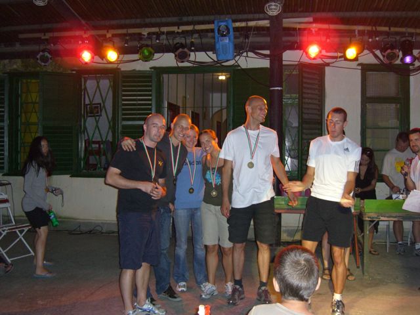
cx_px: 210
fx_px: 461
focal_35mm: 38
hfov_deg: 49.0
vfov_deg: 37.7
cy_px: 158
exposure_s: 1/60
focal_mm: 7.9
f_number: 2.8
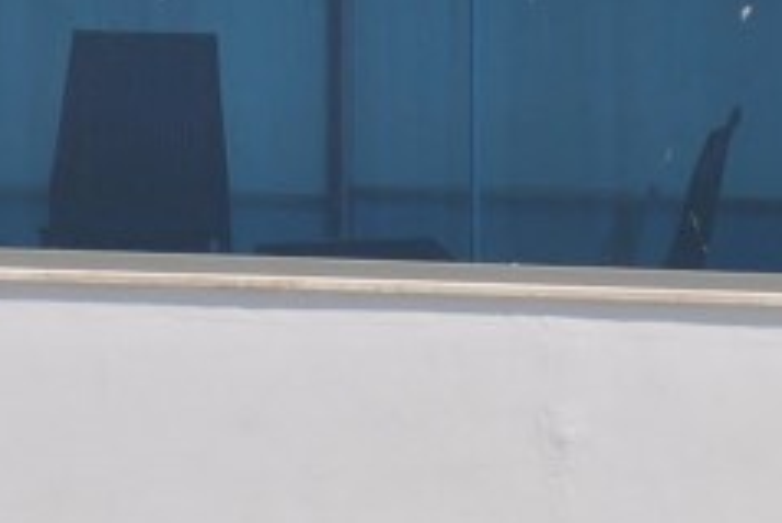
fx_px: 31472
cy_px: 174
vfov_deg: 1.0
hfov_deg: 1.4
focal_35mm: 1448
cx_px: 225
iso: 200
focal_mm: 200
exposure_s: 1/1250
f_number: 5.6
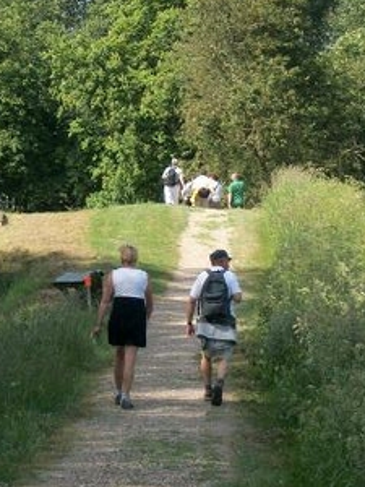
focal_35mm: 192
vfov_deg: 10.3
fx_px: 2699
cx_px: 99
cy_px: 295
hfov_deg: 7.7
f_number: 5.2
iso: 80
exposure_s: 1/320
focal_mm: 17.1
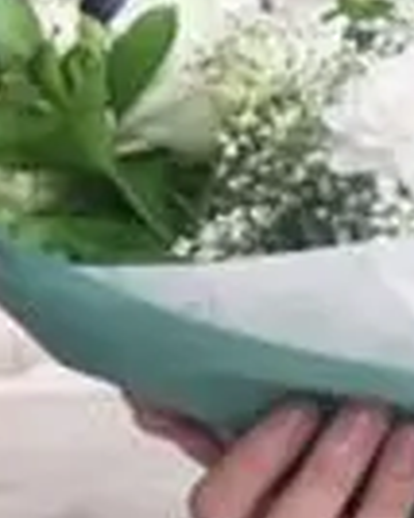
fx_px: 2683
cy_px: -101
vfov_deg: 10.8
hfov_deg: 7.8
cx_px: 1192
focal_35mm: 175
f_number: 4
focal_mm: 21.1
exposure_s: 1/210
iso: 640
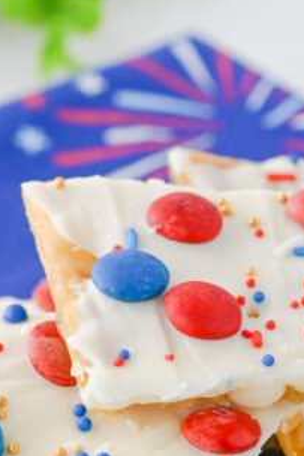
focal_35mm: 168
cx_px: 339
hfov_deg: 8.1
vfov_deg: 12.2
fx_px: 2130
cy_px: 342
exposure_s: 1/100
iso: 250
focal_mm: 50
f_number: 5.6
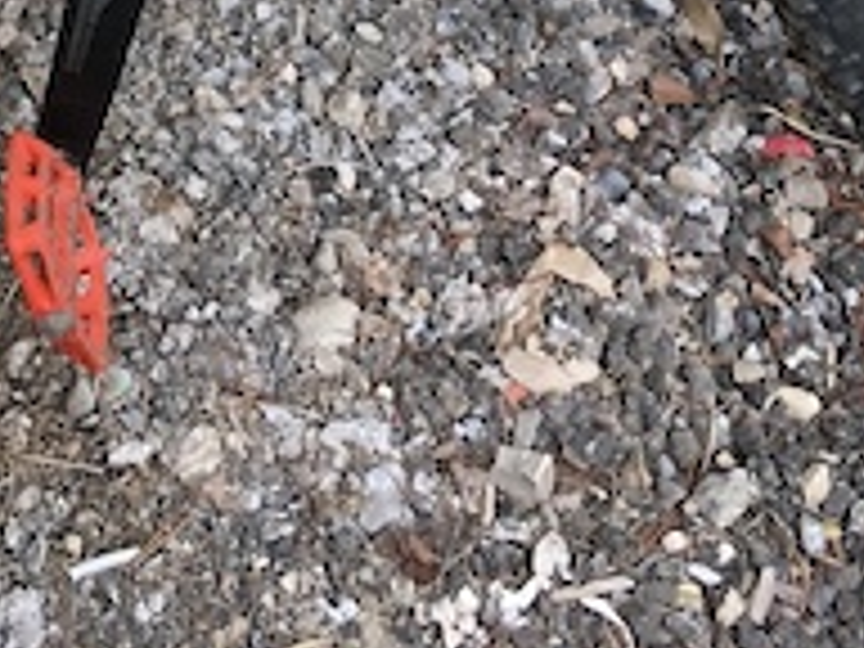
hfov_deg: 16.2
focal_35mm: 121
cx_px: 284
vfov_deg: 11.2
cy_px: -598
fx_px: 3020
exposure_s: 1/481
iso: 25
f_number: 2.2
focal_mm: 4.15
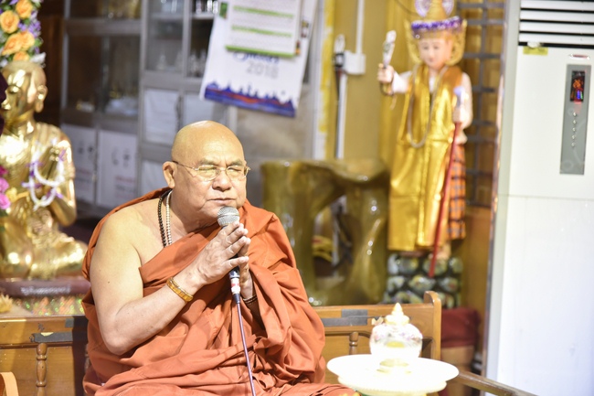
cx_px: 297
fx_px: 1616
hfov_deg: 20.8
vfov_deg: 14.0
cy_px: 198
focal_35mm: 98
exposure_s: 1/30
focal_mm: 98
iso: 1250
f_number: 4
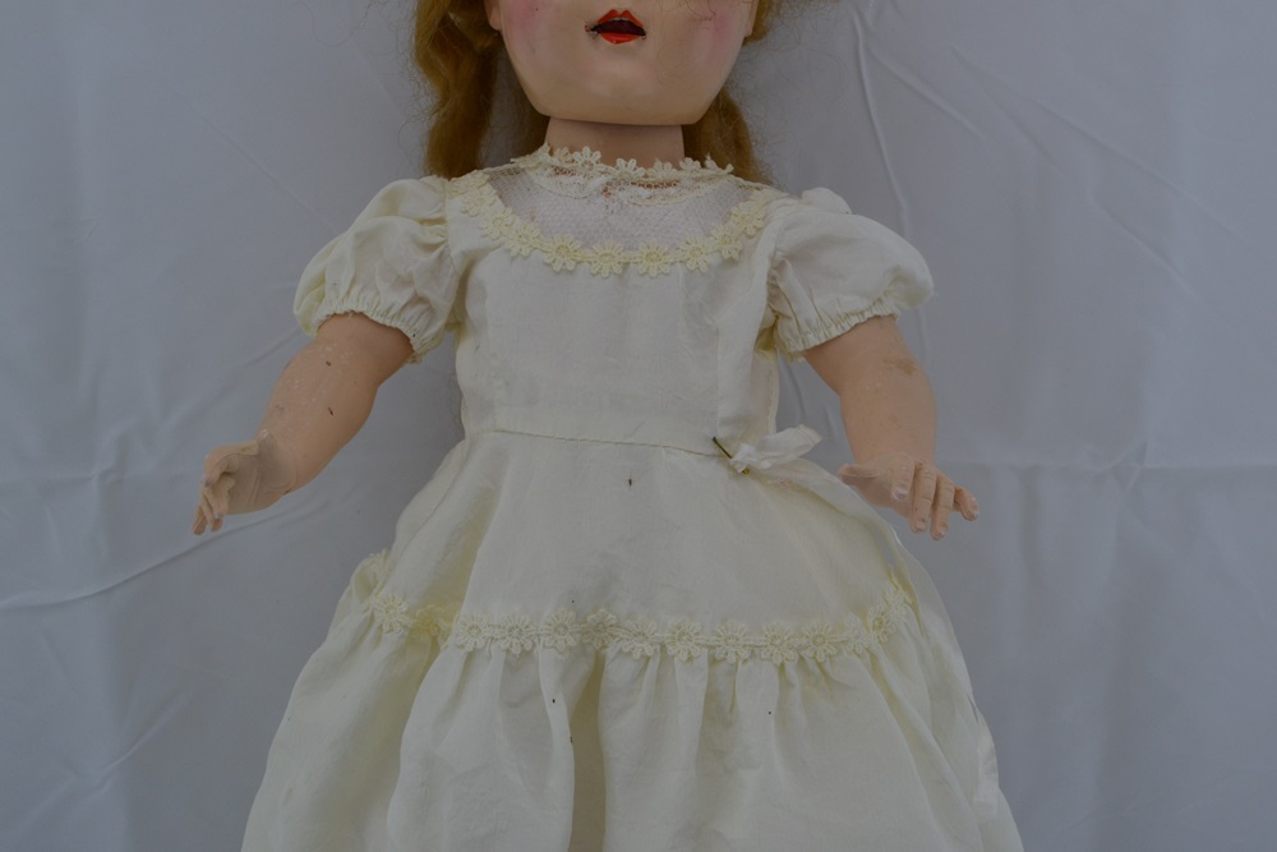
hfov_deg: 43.6
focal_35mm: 45
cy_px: 426
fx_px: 1596
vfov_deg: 29.9
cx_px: 638
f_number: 8
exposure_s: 1/125
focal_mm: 30
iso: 400
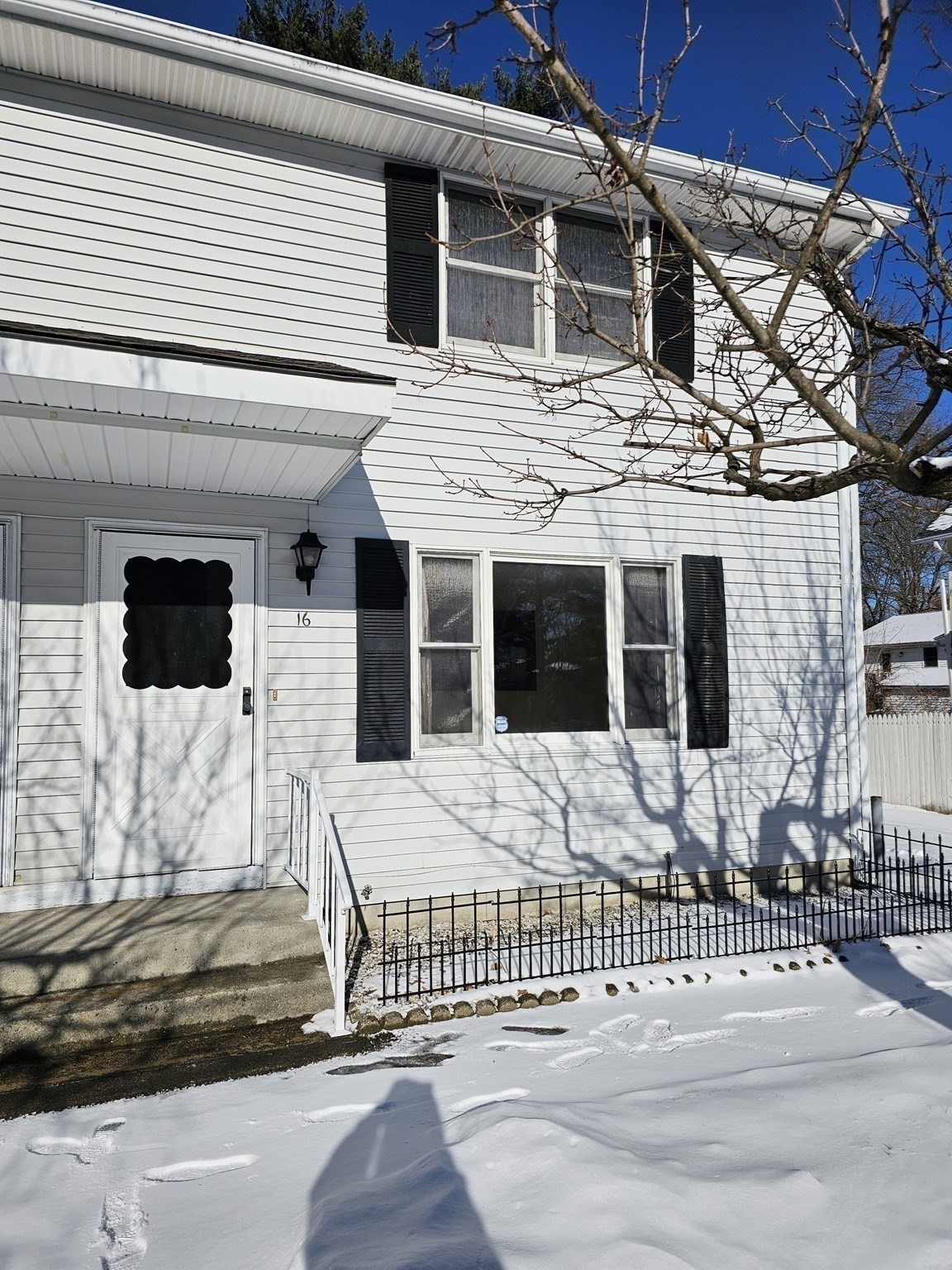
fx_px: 843
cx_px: 476
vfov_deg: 73.9
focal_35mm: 23
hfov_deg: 58.9
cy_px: 635
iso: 10
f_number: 1.7
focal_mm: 6.3
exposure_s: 1/2378
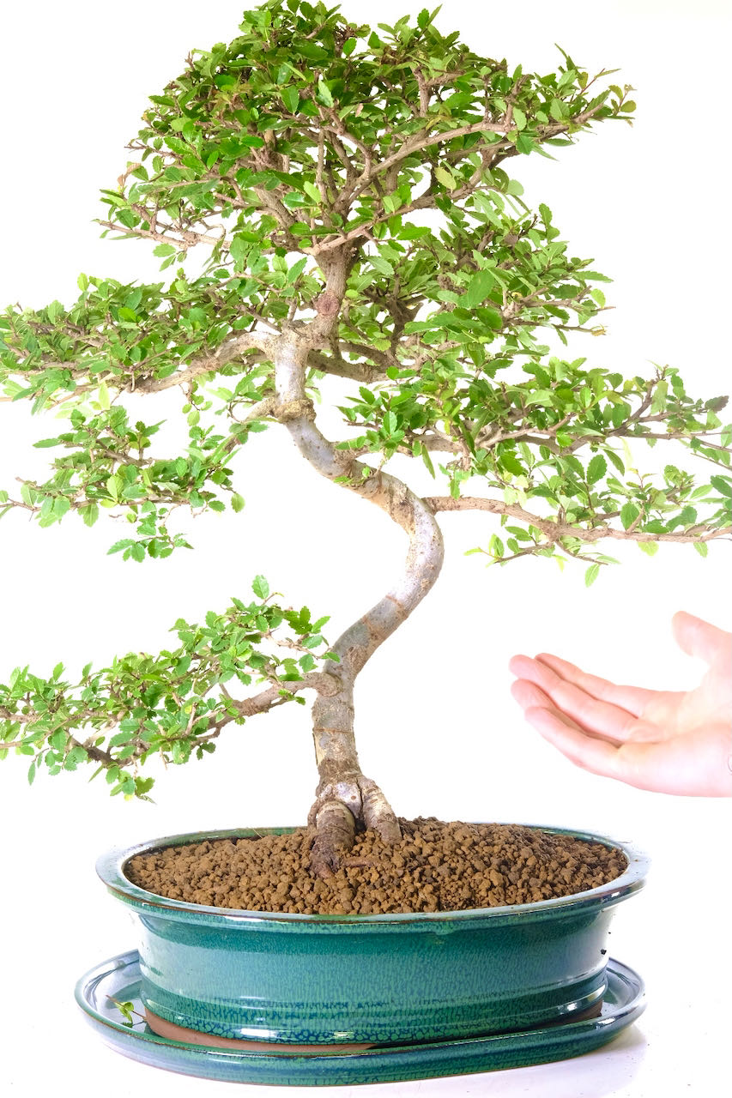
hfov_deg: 14.2
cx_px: 366
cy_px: 549
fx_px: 2929
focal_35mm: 96
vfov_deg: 21.2
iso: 1600
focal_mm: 63.8
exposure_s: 1/13
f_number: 11
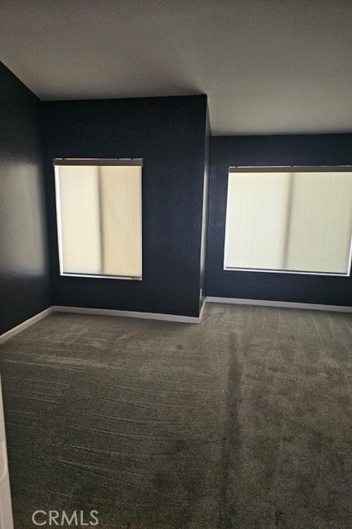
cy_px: 264
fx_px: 352
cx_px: 172
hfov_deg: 53.1
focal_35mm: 24
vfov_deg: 73.8
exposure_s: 1/240
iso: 800
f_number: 1.7
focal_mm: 6.3
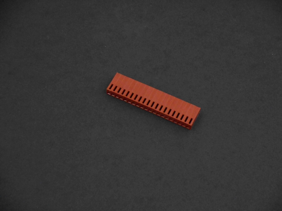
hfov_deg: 19.3
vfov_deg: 14.5
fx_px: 831
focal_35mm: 102
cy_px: 106
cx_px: 141
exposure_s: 1/25
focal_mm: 18.2
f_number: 5.8
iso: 800
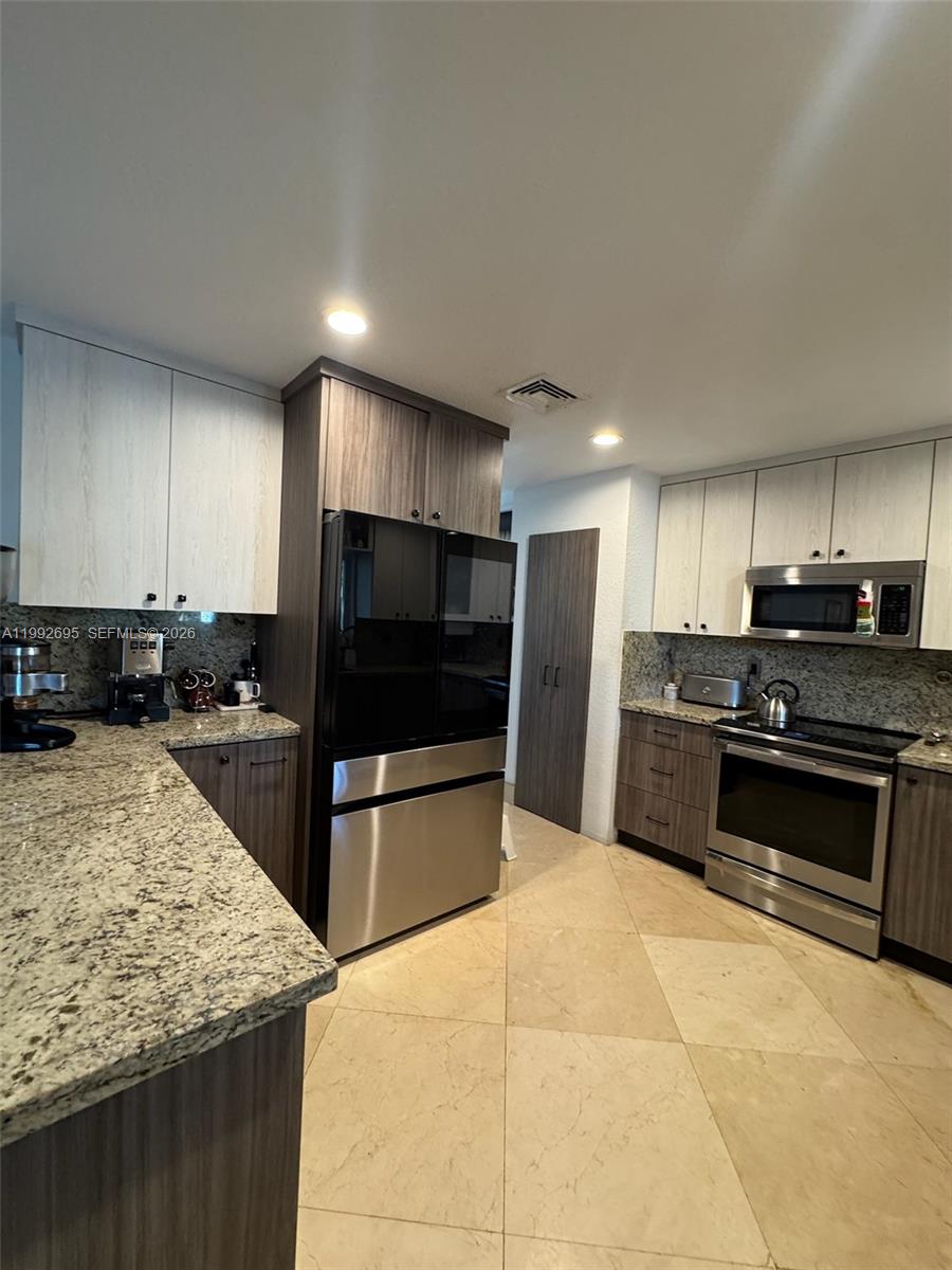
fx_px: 513
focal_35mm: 14
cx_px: 476
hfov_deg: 85.7
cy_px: 635
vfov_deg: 102.1
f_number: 2.2
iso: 250
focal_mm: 2.22
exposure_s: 1/60
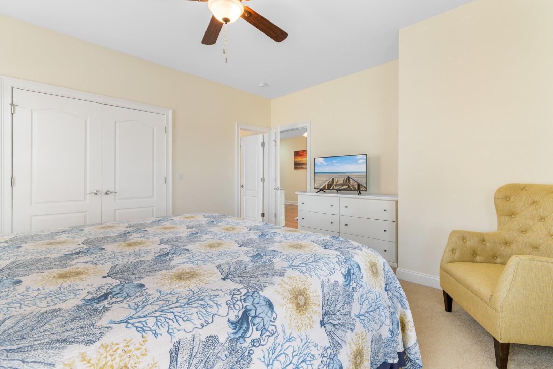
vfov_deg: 77.3
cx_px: 276
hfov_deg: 100.4
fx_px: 230
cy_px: 184
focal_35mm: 15
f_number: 4.5
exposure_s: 1/20
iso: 100
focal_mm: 10
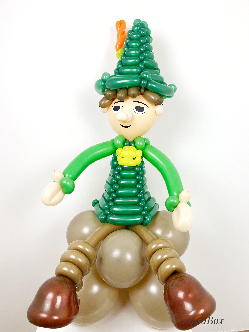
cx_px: 124
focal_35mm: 26
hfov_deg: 53.1
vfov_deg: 67.3
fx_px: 249
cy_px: 166
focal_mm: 4.25
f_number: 1.8
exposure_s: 1/100
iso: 64
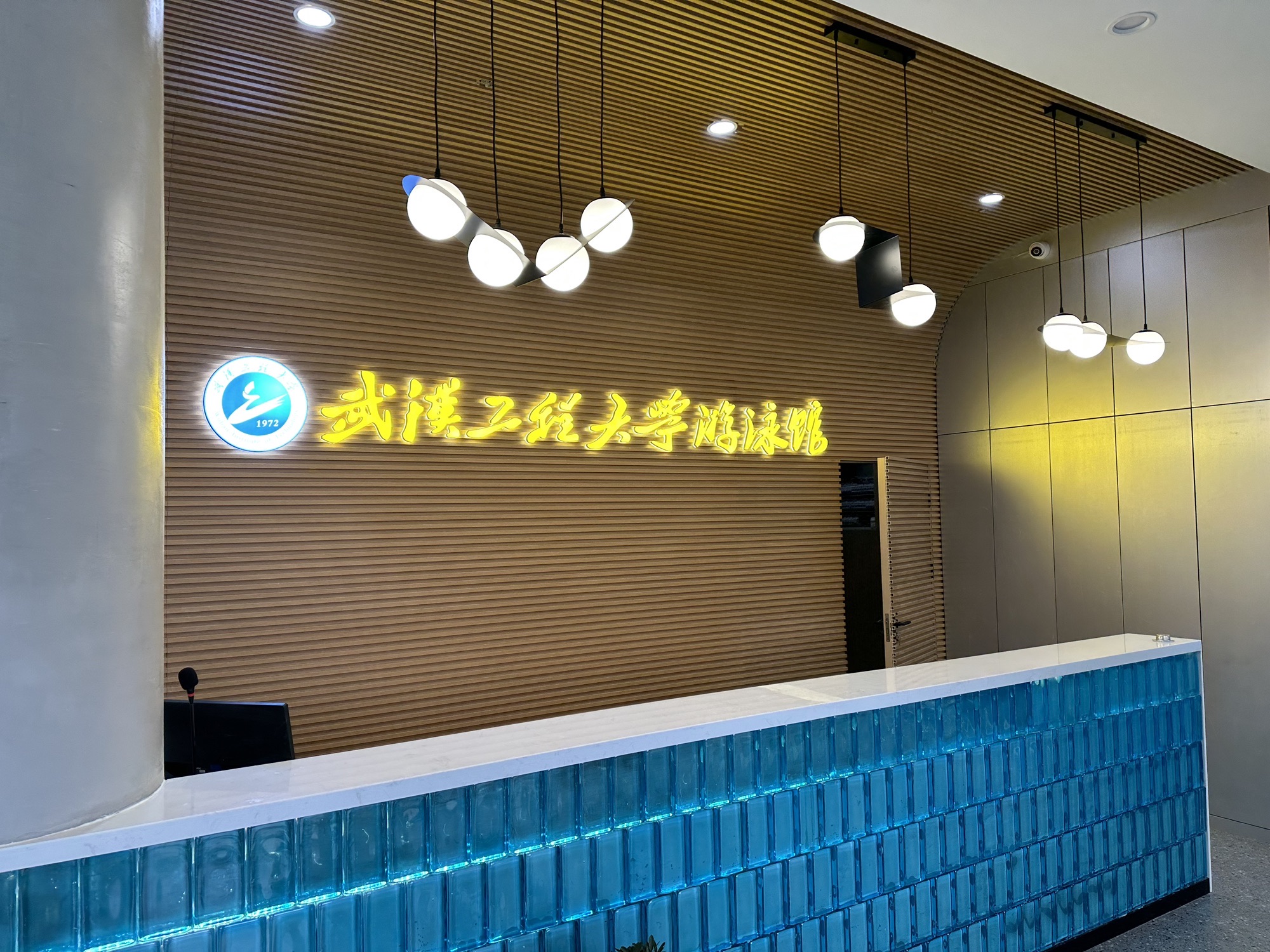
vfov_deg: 56.8
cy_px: 476
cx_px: 635
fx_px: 881
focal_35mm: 24
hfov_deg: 71.6
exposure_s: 1/100
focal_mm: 6.86
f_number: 1.78
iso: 100
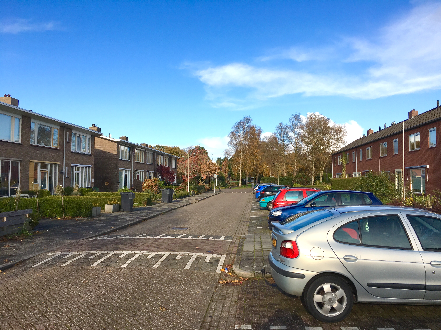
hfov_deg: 61.7
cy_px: 165
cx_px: 220
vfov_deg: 48.2
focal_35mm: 29
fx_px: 369
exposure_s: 1/1570
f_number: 2.2
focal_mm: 4.15
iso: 25
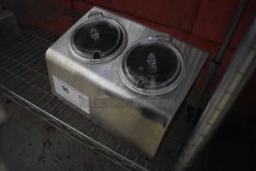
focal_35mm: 27
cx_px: 128
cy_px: 86
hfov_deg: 67.3
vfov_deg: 48.0
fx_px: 192
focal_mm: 18
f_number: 3.5
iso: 5600
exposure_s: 1/125
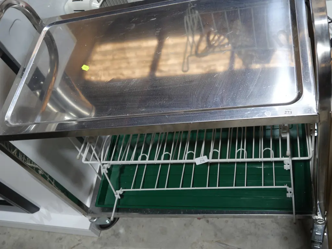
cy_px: 124
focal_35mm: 40
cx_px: 166
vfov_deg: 36.0
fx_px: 384
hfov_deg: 46.8
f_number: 4.5
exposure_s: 1/60
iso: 200
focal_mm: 20
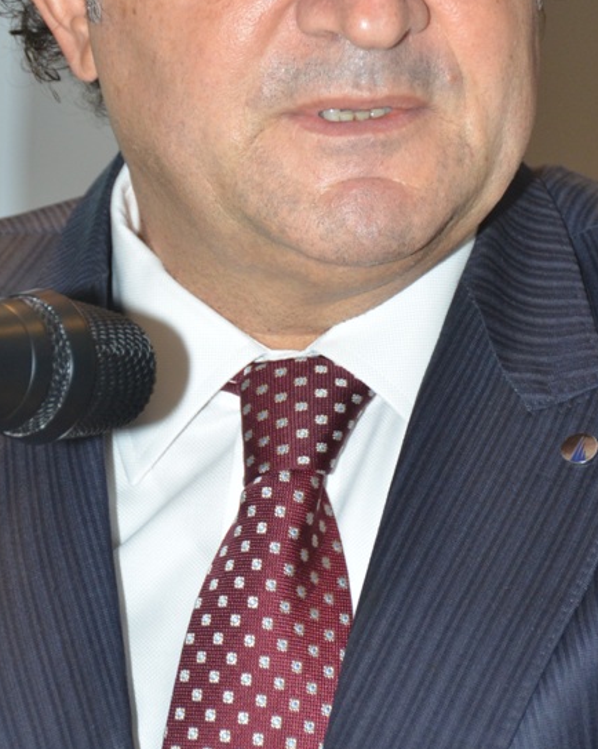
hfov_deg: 4.9
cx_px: 265
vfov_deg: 6.1
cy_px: 172
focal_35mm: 318
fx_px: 7039
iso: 800
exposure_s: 1/60
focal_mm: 120
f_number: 5.3
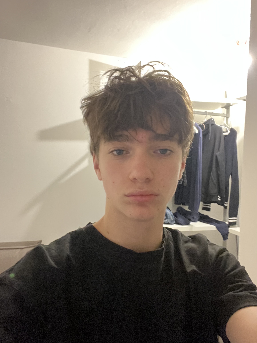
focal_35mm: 30
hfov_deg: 46.8
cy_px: 172
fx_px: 297
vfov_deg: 60.0
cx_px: 128
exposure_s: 1/17
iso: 800
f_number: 2.2
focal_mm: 2.71
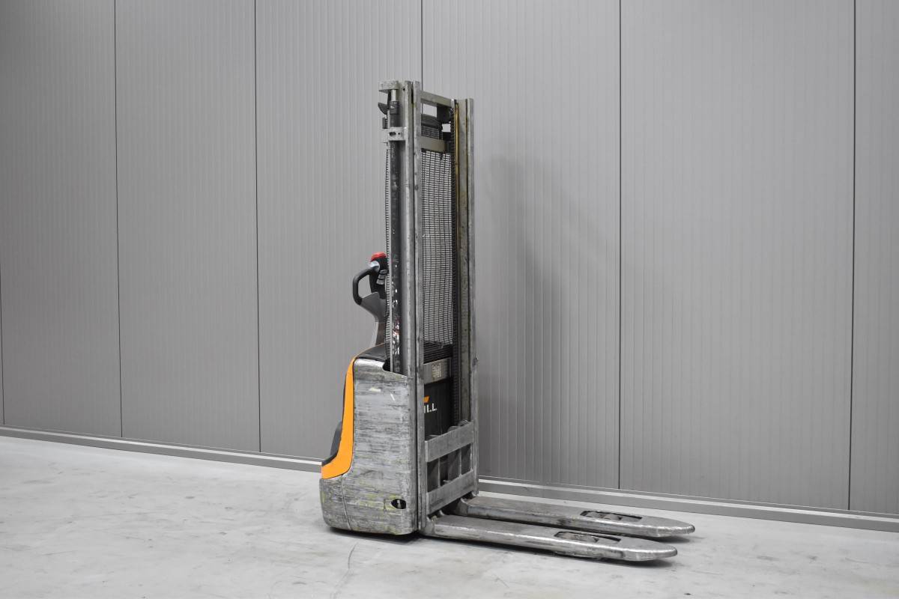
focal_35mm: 39
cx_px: 450
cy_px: 300
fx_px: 974
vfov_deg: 34.2
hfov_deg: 49.6
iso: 1600
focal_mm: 26
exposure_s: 1/50
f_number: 5
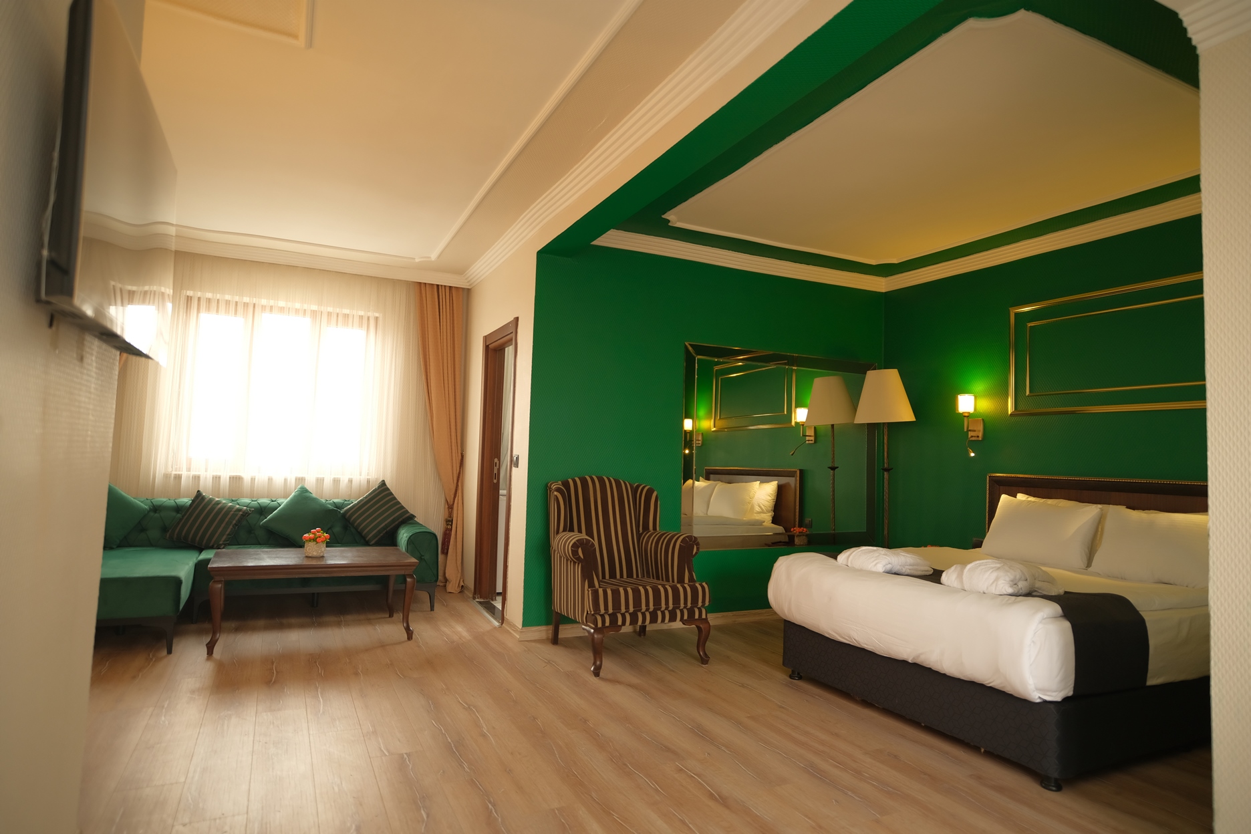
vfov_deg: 61.9
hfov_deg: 84.0
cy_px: 417
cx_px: 626
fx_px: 695
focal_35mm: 20
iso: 160
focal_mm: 13
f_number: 1.4
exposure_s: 1/125
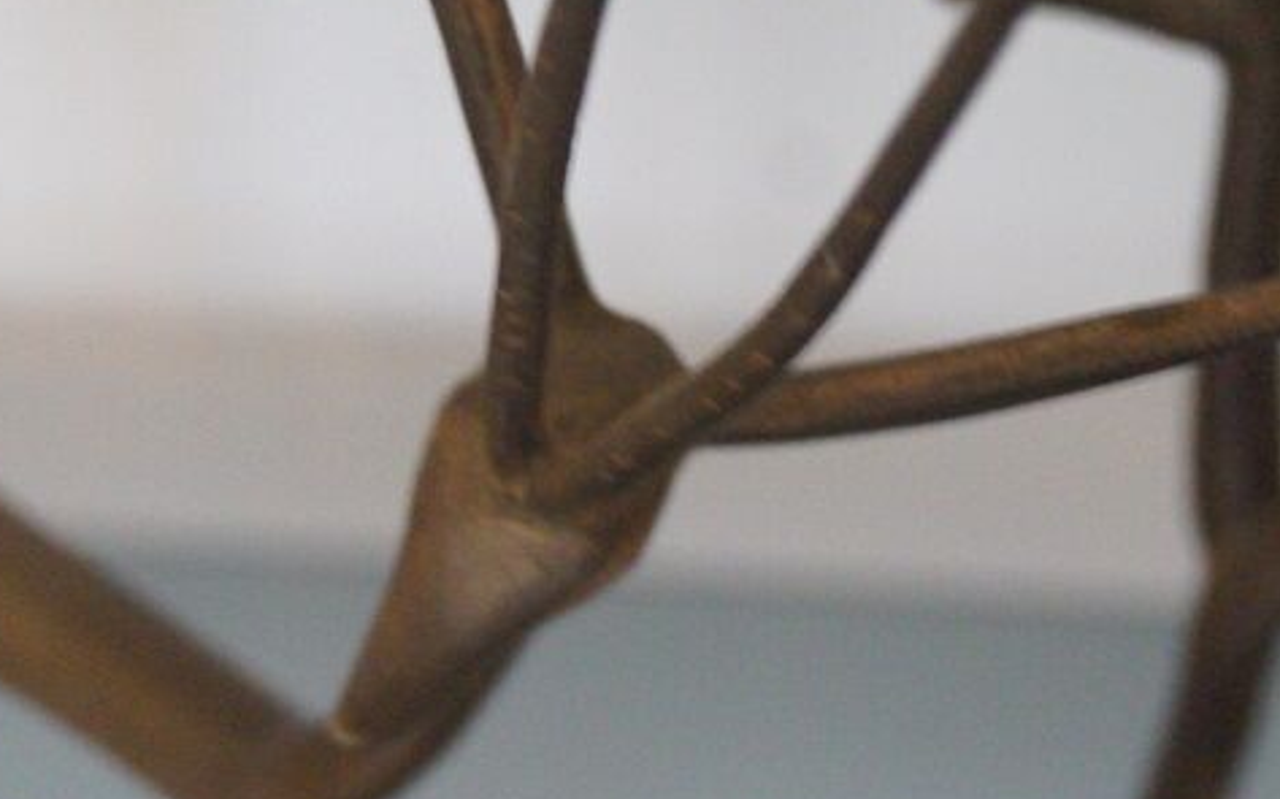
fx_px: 4428
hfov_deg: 16.4
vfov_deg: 10.3
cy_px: 646
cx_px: 453
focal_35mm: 127
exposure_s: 1/25
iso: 3200
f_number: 5.6
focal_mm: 40
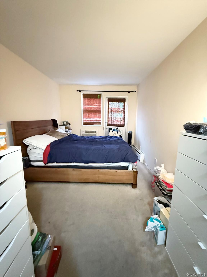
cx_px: 104
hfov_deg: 85.7
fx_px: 112
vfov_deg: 102.1
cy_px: 138
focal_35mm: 14
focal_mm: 2.22
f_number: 2.2
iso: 1600
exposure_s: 1/40
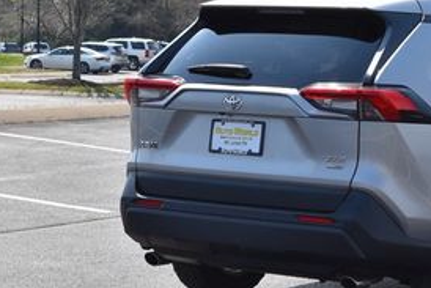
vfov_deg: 10.3
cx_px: 411
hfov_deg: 15.2
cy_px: 108
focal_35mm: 133
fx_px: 1593
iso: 100
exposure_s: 1/320
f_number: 8
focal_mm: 38
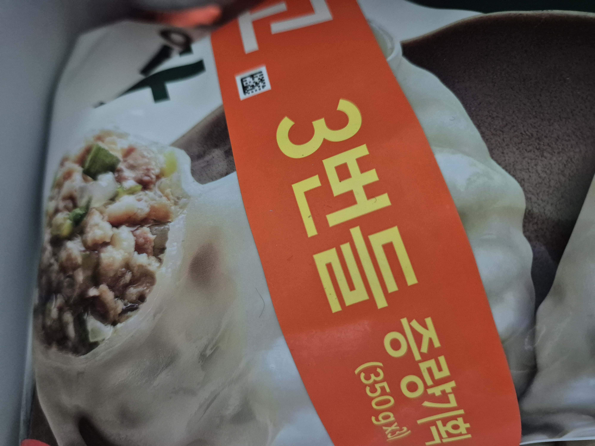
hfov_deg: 73.9
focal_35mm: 23
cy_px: 223
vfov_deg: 58.9
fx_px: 395
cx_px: 298
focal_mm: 5.4
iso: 1600
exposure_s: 1/60
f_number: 1.8
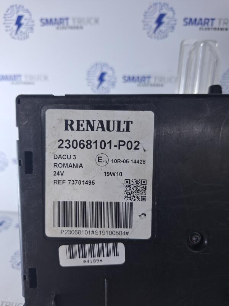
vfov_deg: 73.9
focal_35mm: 23
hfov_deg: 58.9
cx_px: 114
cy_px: 153
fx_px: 203
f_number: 1.8
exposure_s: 1/50
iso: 125
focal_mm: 5.54
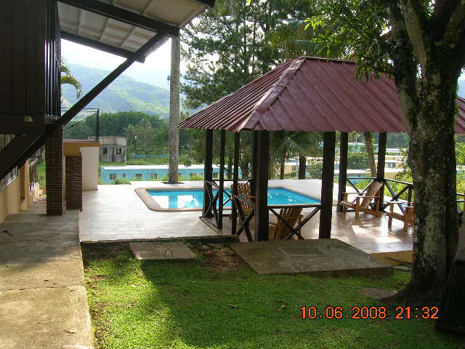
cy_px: 174
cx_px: 232
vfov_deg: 41.8
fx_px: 457
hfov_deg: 54.0
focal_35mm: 34
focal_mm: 5.7
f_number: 4.9
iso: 50
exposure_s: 1/81.7
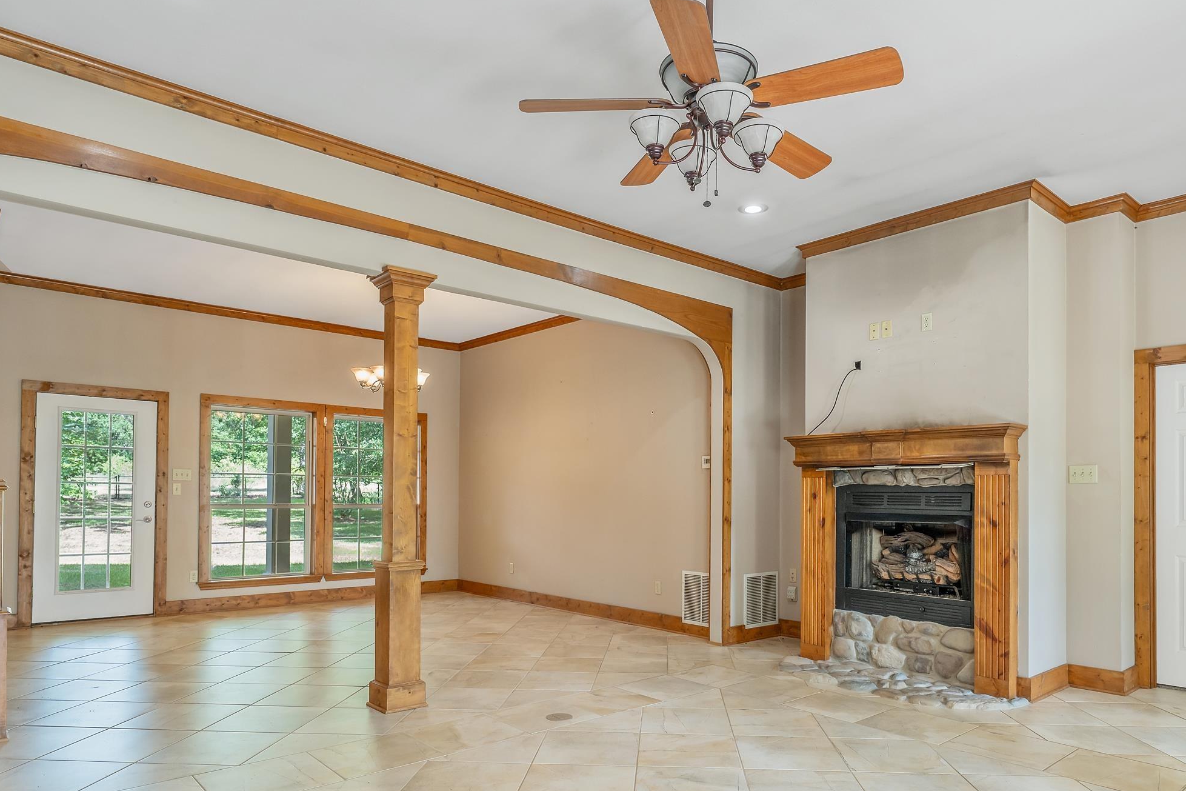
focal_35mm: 23
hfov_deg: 76.0
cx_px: 629
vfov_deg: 54.6
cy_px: 486
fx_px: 758
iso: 800
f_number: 8
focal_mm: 18
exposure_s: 1/15
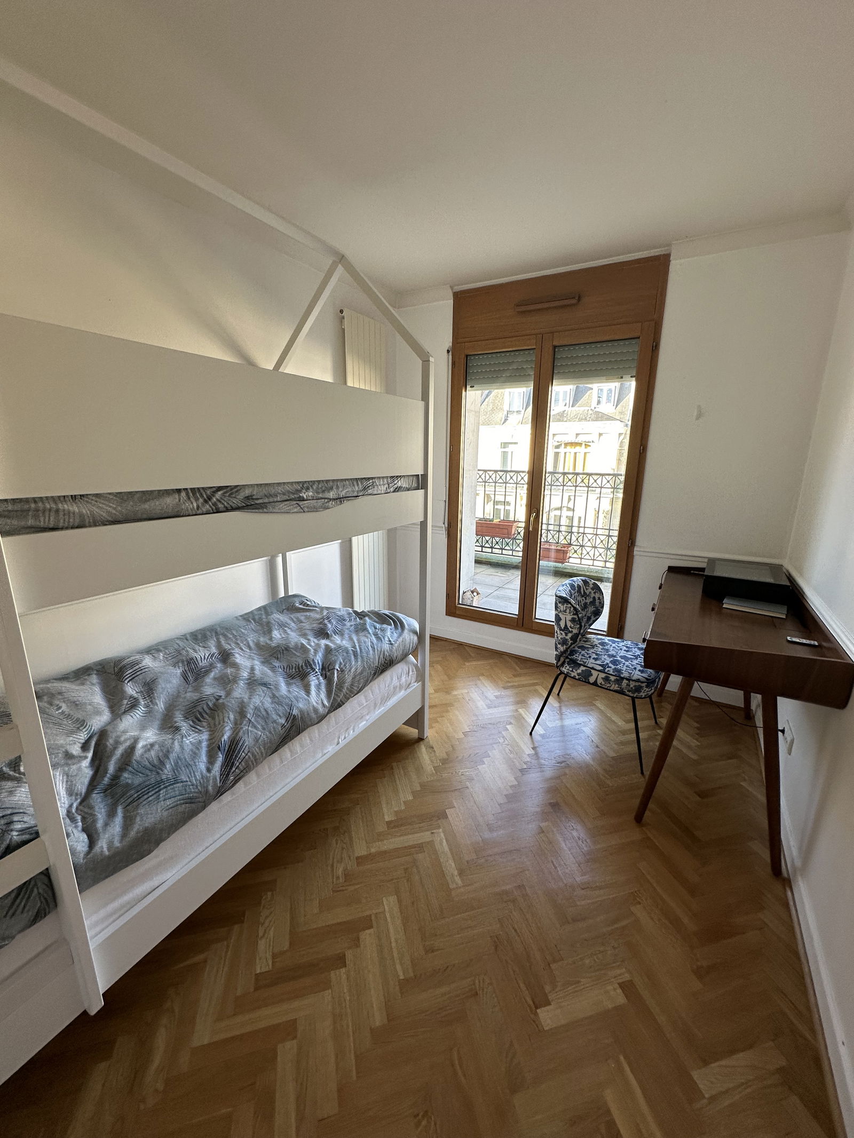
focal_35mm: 14
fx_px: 460
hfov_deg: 85.7
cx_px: 427
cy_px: 569
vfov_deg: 102.1
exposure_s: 1/99
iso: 64
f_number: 2.2
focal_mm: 2.22
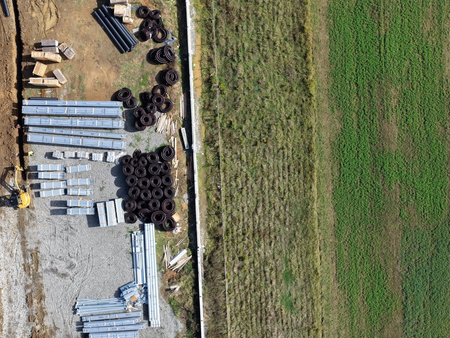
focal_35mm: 40
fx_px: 520
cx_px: 232
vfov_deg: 36.0
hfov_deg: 46.8
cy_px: 162
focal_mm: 14.45
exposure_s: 1/1250
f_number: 2.8
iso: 160
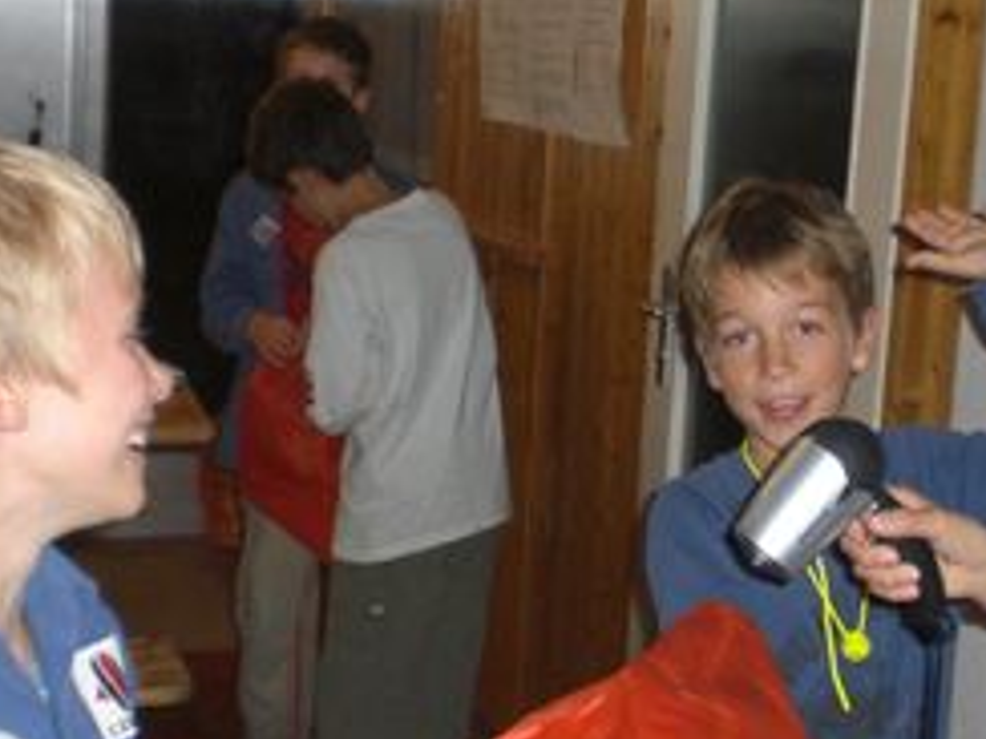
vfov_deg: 18.9
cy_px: 483
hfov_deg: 24.9
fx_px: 2222
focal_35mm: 78
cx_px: 651
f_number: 3.1
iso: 200
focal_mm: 6.3
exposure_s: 1/60
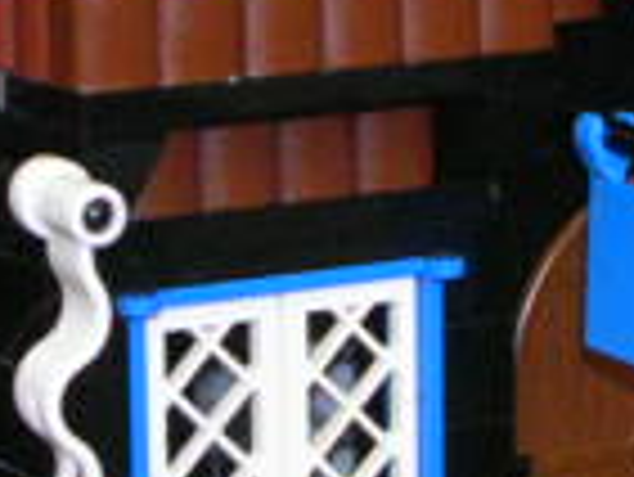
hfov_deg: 10.1
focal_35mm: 195
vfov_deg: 7.6
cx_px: 373
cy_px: 4
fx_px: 3575
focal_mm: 6.6
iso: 400
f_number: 3
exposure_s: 1/24.7
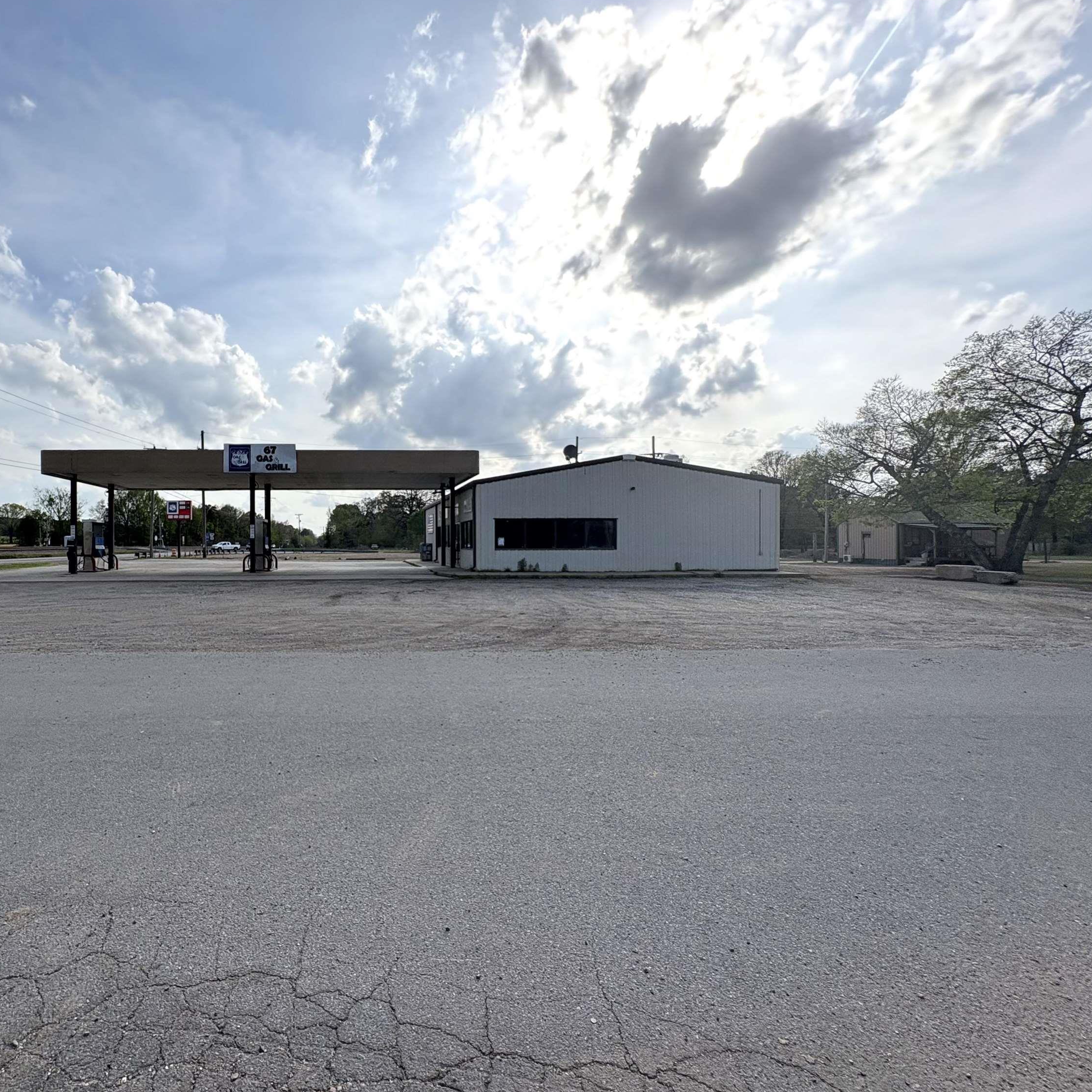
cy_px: 540
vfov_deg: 84.0
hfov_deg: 81.2
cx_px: 364
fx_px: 607
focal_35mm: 17
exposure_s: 1/2985
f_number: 2.2
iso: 50
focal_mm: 2.22
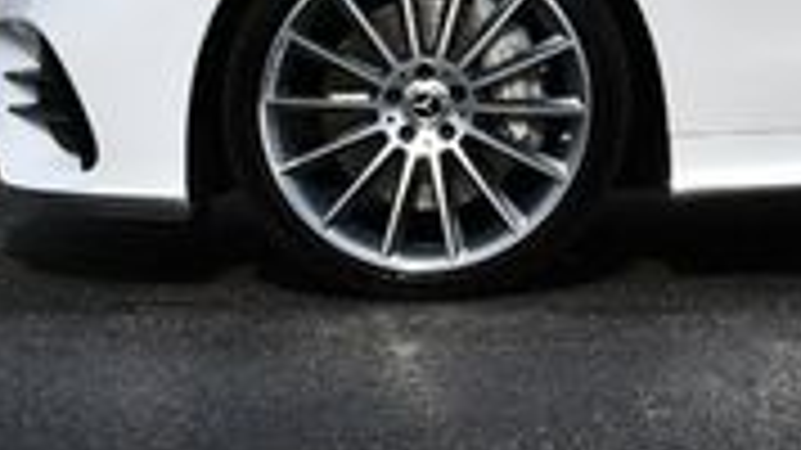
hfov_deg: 9.5
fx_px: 4650
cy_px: -482
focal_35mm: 219
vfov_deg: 5.4
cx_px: 1274
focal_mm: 29
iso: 100
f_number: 9
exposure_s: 1/320
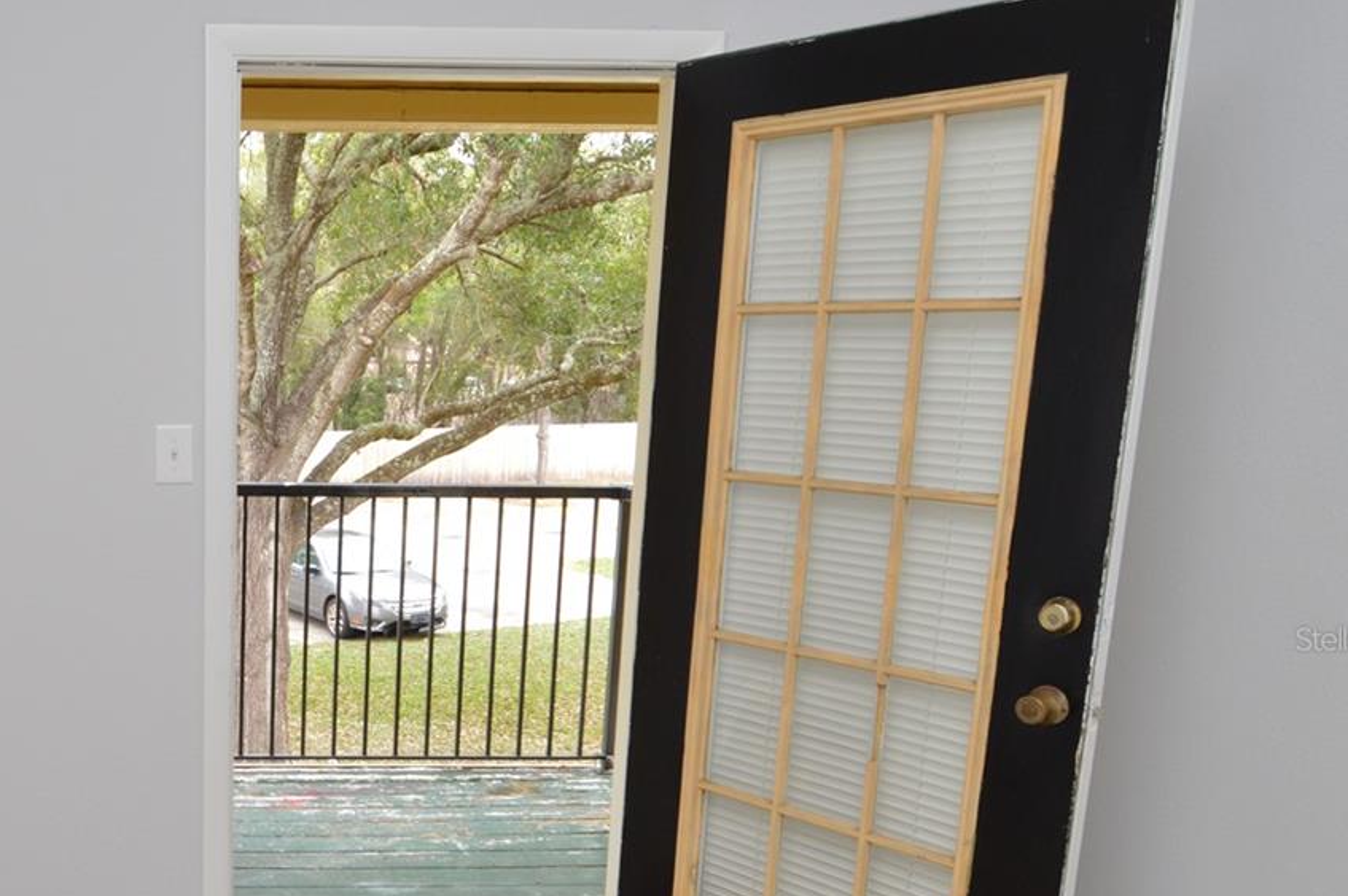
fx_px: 1272
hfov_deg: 50.3
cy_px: 639
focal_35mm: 34
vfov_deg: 38.1
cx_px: 164
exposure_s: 1/100
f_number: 5
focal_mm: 12
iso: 400
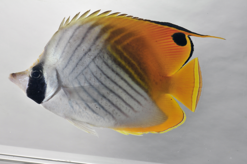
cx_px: 124
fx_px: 1079
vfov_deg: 8.7
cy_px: 82
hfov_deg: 13.1
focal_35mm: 158
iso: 200
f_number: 36
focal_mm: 105
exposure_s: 1/60
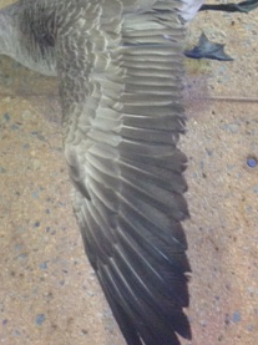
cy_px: 57
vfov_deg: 23.7
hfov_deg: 18.1
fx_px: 807
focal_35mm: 81
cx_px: 91
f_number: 2.4
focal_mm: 4.28
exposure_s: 1/20
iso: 250
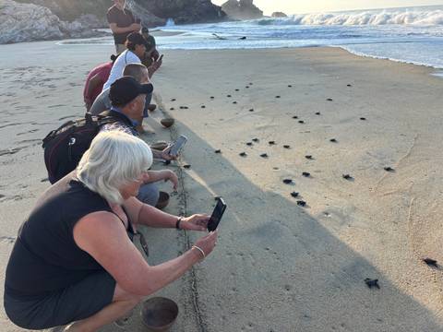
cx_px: 222
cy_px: 166
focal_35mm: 26
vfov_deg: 53.1
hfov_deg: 67.3
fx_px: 333
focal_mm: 5.96
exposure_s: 1/1152
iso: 50
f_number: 1.6
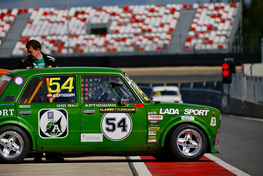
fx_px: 3287
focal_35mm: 450
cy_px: 88
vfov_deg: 3.1
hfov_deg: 4.6
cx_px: 132
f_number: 5.6
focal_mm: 300
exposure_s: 1/2500
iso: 160
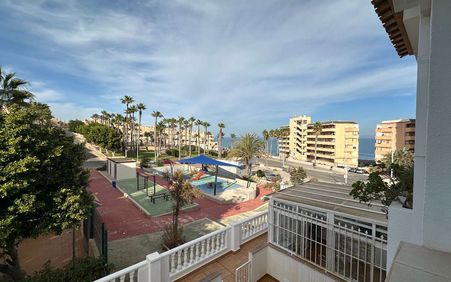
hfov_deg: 97.8
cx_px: 217
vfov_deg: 71.3
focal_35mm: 16
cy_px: 142
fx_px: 197
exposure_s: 1/2959
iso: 50
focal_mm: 2.22
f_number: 2.2
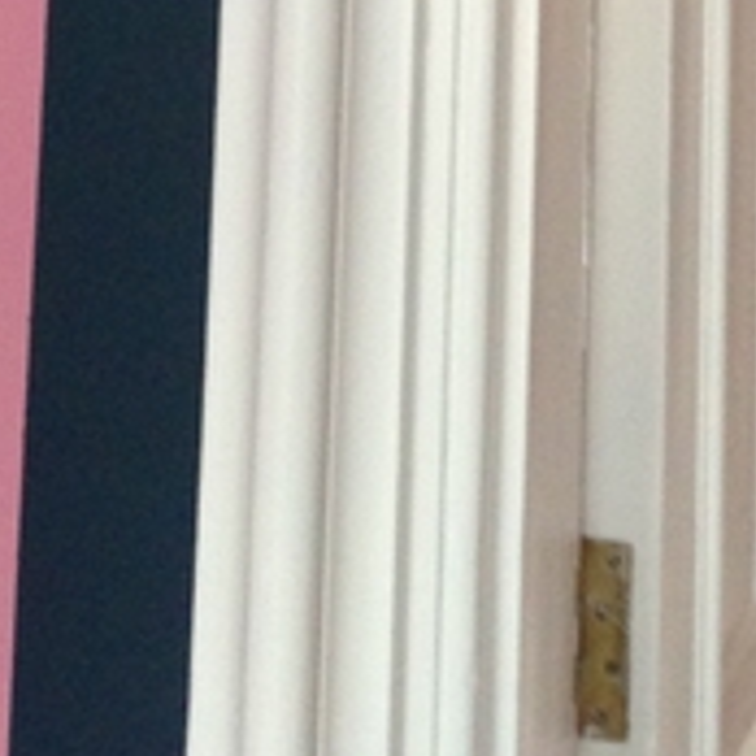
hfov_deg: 13.0
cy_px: -865
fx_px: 3311
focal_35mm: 134
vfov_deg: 11.4
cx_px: 565
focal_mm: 4.13
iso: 160
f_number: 2.4
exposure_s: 1/20
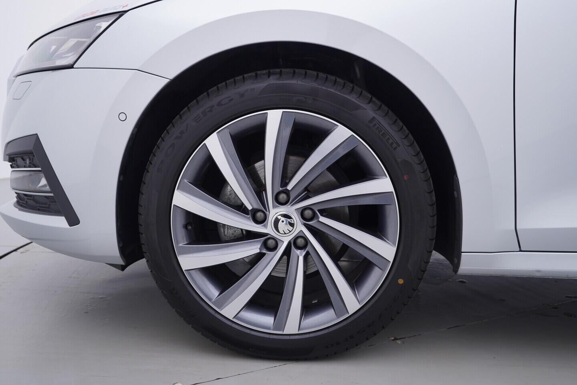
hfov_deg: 53.1
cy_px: 192
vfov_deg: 36.9
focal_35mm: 36
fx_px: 577
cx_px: 288
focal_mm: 24
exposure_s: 1/60
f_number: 4
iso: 125
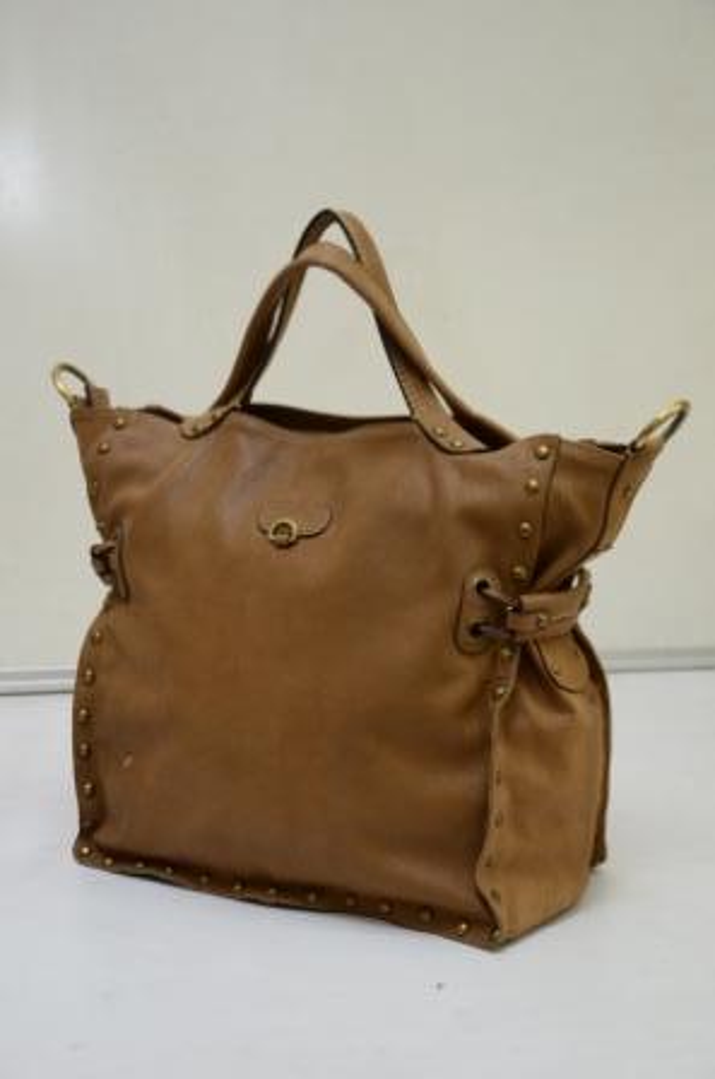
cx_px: 358
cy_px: 540
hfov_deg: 21.5
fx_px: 1884
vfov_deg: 31.9
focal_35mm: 63
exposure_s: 1/125
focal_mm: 42
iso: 1000
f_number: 5.6
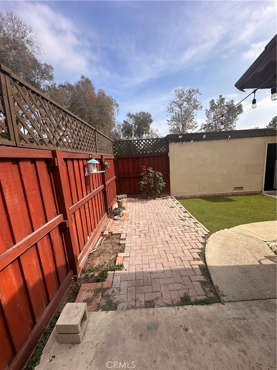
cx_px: 138
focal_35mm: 14
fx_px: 149
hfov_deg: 85.7
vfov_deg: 102.1
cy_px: 185
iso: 50
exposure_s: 1/1887
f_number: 2.2
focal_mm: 2.22
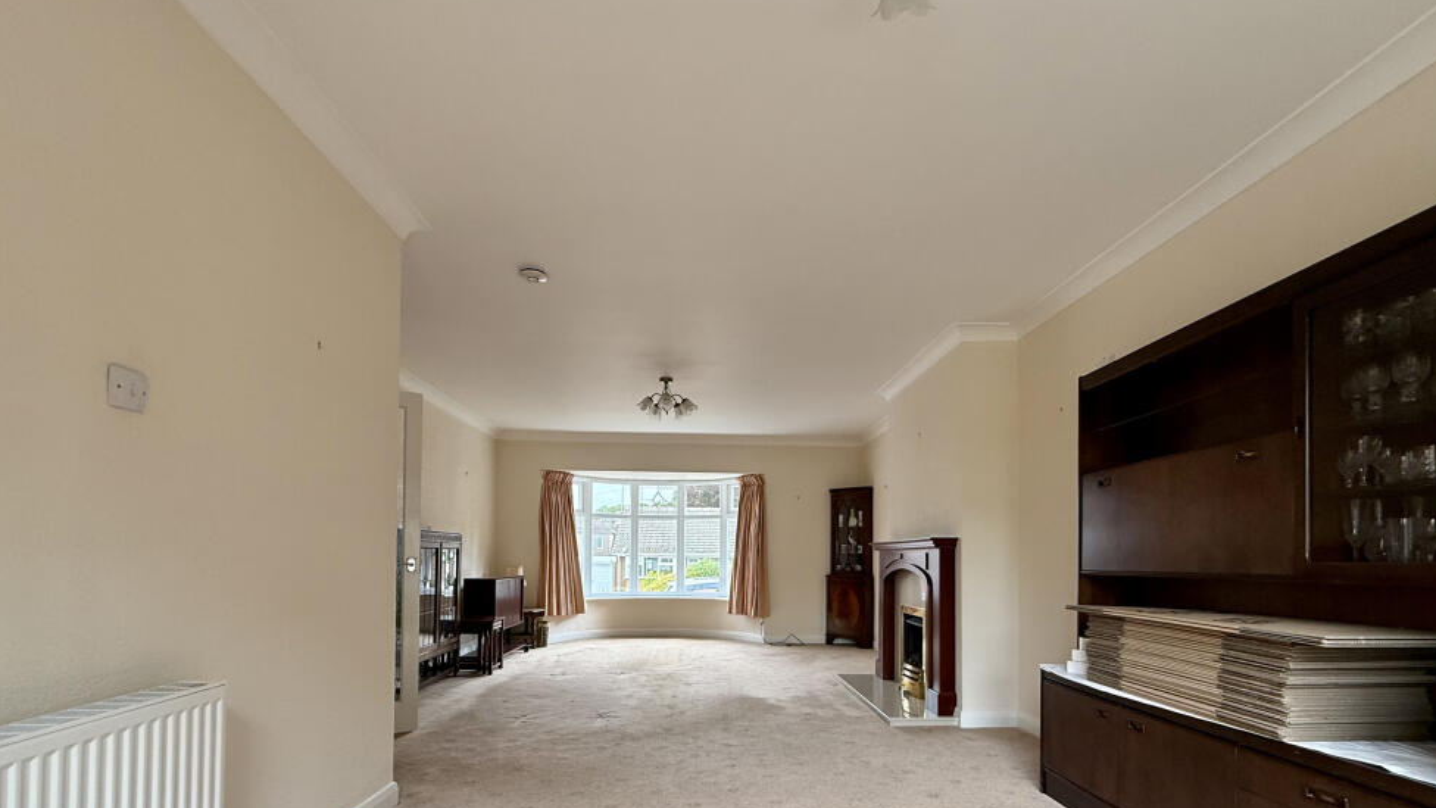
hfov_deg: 99.3
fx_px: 609
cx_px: 750
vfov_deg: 65.2
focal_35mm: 16
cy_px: 545
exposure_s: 1/99
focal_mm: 2.22
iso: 100
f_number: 2.2
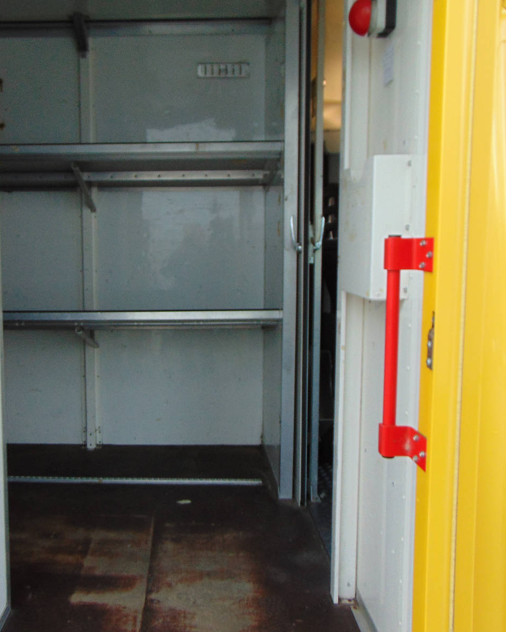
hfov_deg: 44.0
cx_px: 177
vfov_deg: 54.2
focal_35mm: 33
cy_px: 313
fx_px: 618
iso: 100
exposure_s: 1/30
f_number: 3
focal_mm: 4.5
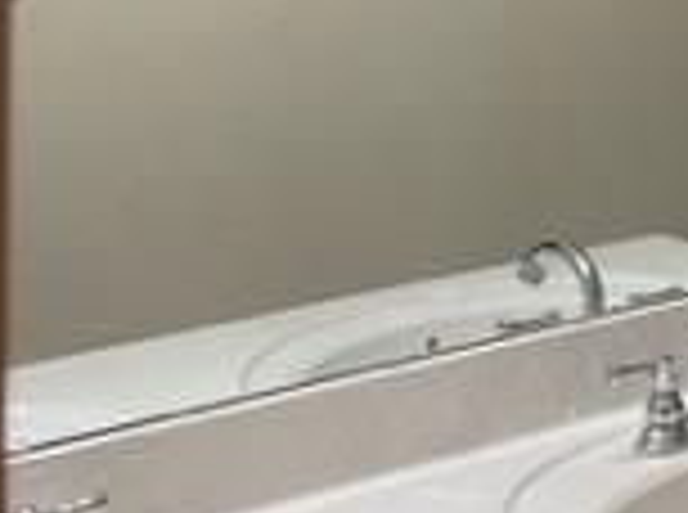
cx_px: 1079
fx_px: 2161
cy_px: -328
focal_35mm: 109
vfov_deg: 12.6
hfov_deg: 16.3
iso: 125
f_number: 1.6
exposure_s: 1/120
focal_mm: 5.1
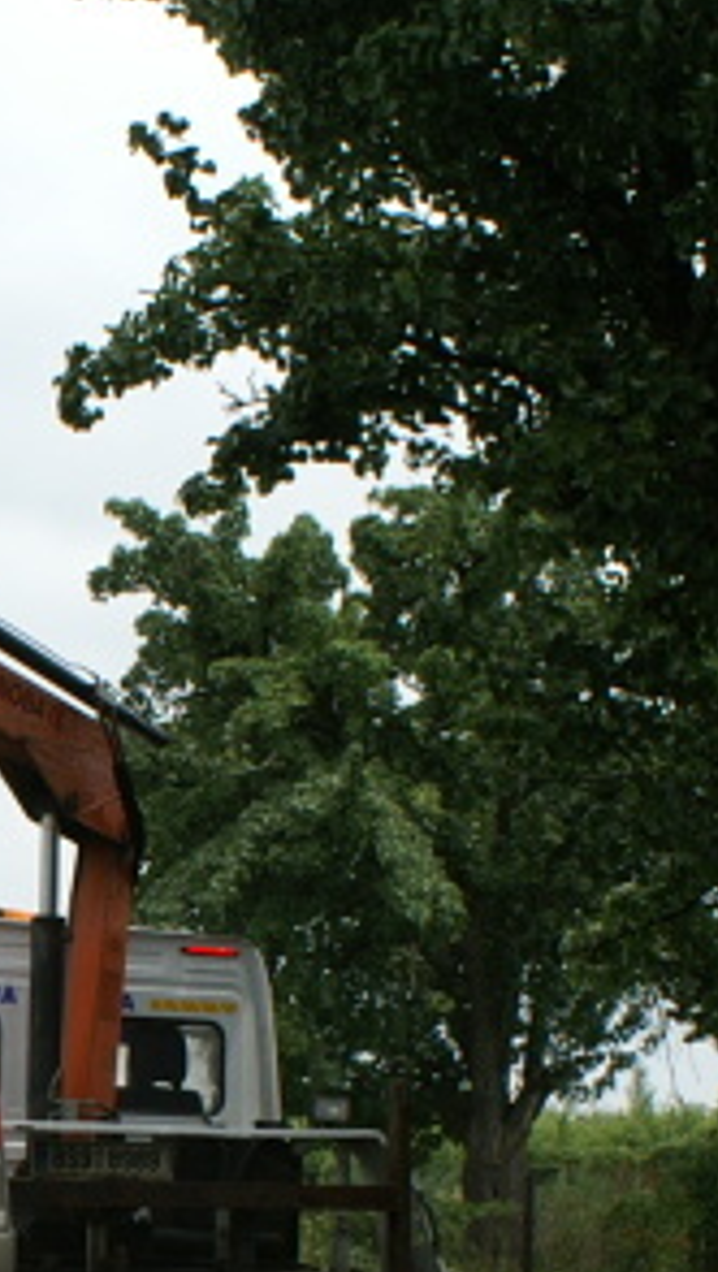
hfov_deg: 12.0
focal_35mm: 96
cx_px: -398
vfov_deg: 21.8
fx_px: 3240
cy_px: 1075
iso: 100
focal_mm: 18
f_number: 10
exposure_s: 1/160
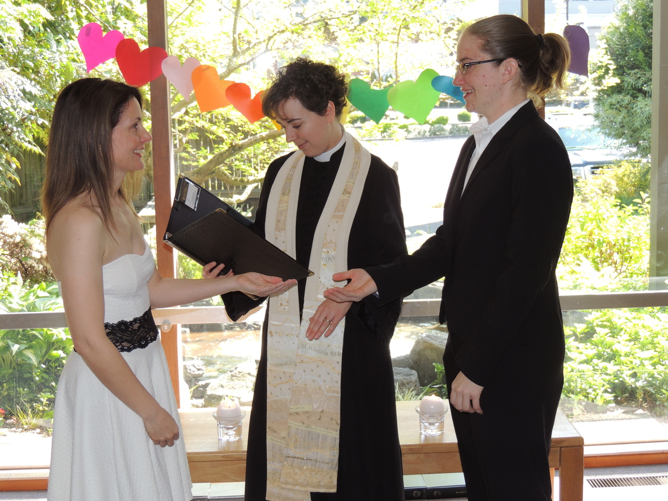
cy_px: 250
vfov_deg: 24.4
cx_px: 334
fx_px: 1158
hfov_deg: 32.2
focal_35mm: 60
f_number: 3.7
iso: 160
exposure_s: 1/80
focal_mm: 10.7
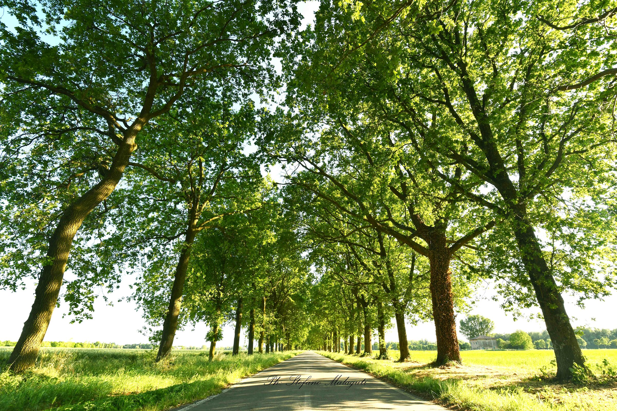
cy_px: 206
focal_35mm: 16
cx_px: 308
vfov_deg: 73.7
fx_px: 274
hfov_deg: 96.7
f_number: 14
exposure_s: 1/25
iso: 200
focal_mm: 16
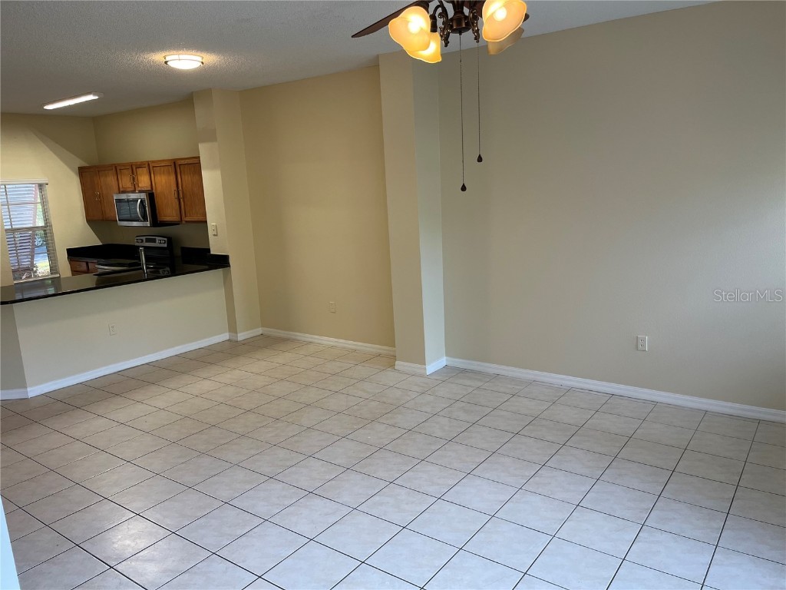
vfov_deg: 53.1
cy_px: 295
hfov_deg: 67.3
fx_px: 590
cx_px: 393
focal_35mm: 26
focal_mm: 5.1
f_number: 1.6
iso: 80
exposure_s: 1/120
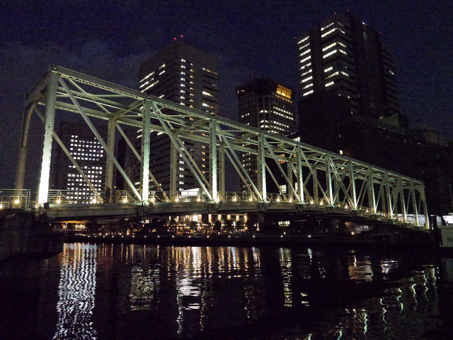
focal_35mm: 24
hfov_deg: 71.6
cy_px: 170
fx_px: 314
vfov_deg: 56.8
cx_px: 226
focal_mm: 12
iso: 25600
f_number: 5.6
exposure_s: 1/50
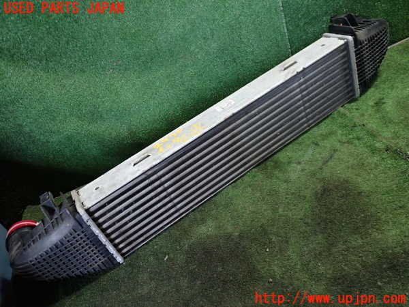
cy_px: 154
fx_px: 354
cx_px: 204
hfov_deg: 60.0
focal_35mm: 30
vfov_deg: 46.8
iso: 200
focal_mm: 5.4
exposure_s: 1/30
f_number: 2.3
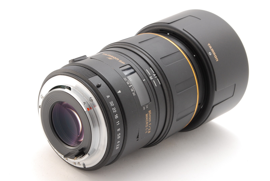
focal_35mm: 82
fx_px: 619
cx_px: 135
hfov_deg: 24.6
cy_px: 90
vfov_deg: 16.6
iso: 320
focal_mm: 55
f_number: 18
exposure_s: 1/100
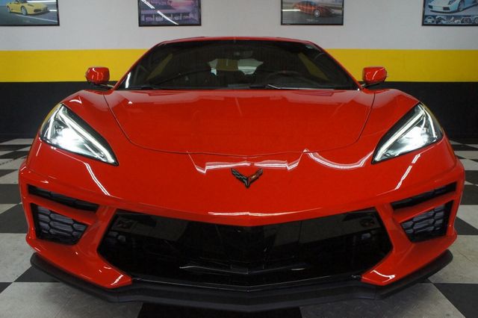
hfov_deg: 62.0
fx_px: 398
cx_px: 239
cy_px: 159
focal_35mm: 30
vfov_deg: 43.6
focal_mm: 20
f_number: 8
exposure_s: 1/160
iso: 3200
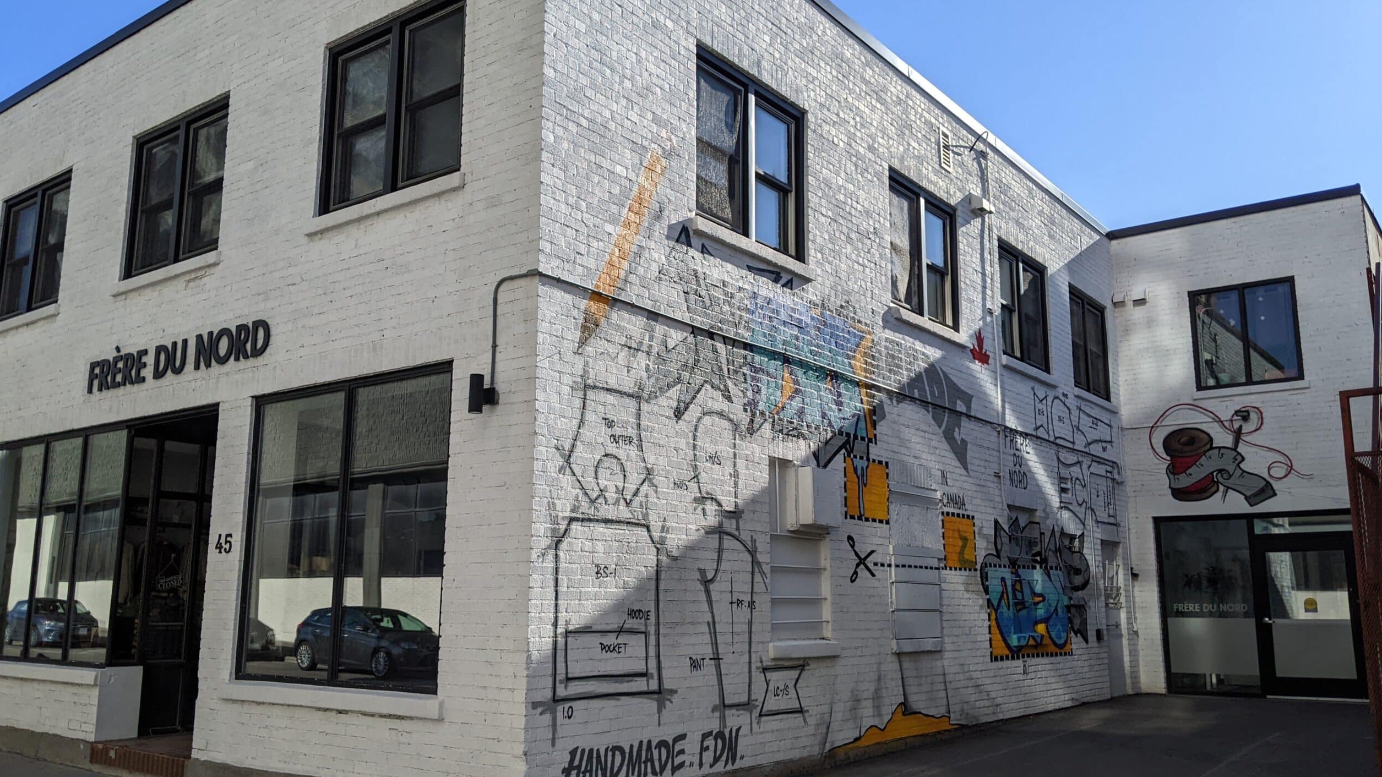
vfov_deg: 38.9
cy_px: 408
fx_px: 1099
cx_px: 680
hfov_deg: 64.3
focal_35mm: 30
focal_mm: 4.44
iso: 57
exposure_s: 1/3906
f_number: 1.8
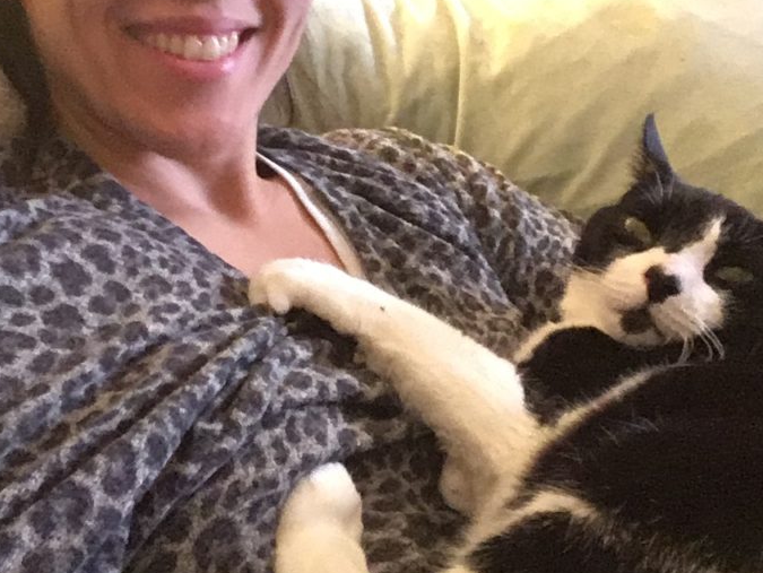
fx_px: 1037
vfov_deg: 30.7
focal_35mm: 47
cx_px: 356
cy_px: 191
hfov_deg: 40.4
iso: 1000
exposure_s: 1/15
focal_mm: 2.15
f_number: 2.4
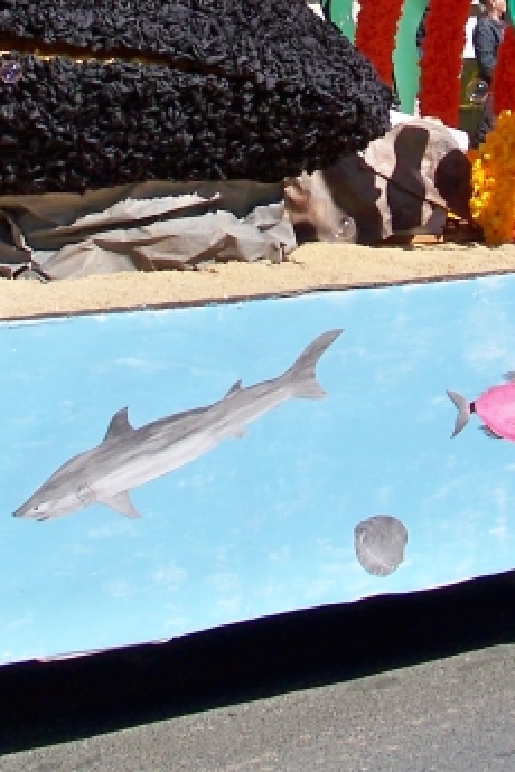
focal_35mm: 102
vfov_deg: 19.4
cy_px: -20
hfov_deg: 13.4
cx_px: 264
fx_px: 2189
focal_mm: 5.85
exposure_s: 1/800
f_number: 4
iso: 80
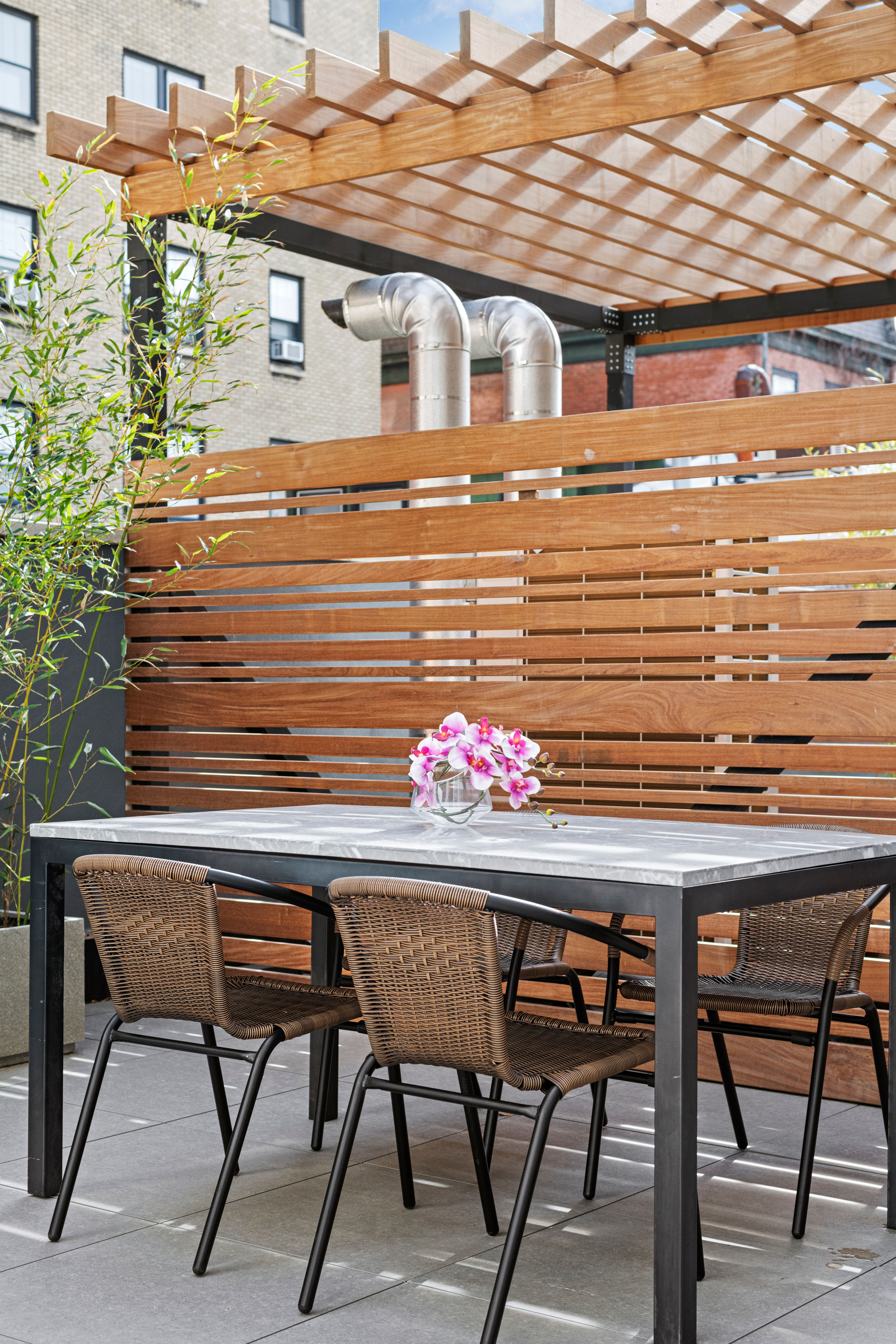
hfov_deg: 27.0
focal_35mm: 50
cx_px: 448
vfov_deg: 39.6
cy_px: 672
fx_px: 1867
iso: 250
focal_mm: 50
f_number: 5
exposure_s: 1/250
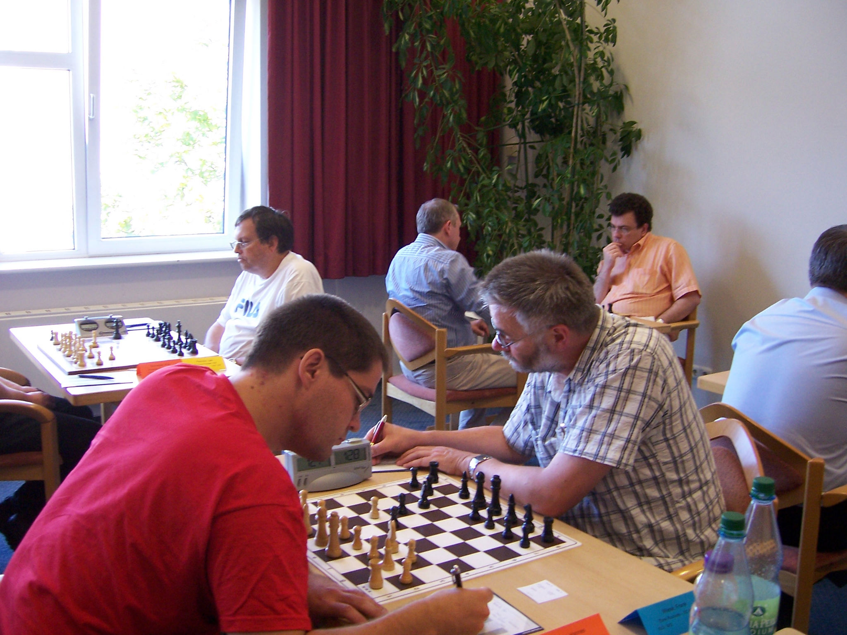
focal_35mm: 36
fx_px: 881
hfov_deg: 51.4
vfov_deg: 39.7
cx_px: 424
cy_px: 318
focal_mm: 6
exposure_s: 1/45
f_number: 3
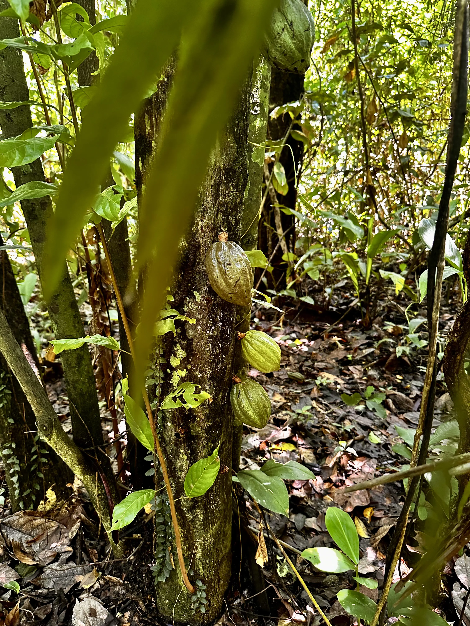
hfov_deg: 56.8
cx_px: 235
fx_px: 434
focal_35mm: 24
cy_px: 313
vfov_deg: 71.6
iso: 640
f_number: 1.78
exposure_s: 1/60
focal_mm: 6.86
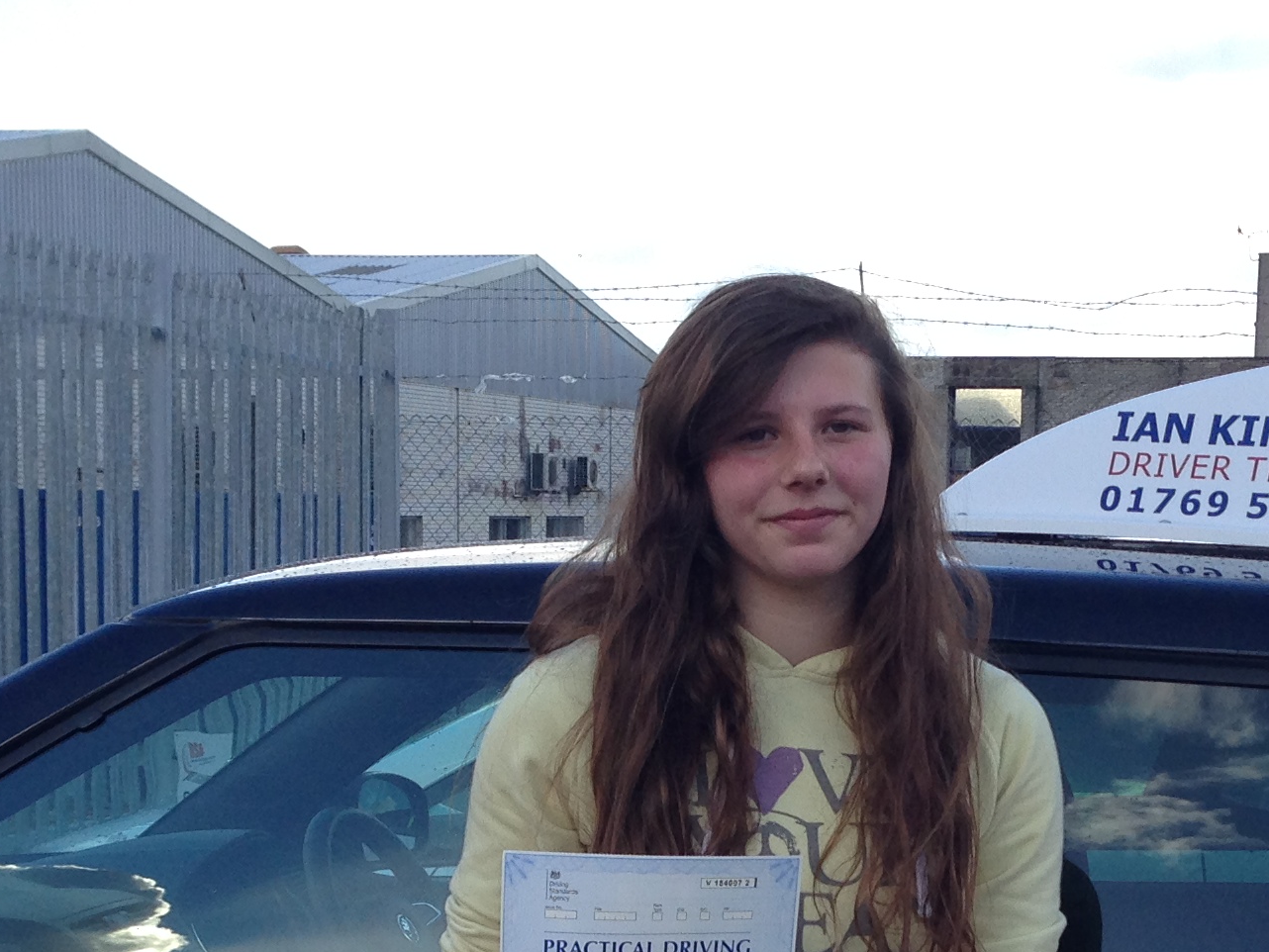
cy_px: 996
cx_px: 810
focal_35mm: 84
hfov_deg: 23.2
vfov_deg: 17.1
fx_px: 3080
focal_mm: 4.12
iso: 50
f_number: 2.4
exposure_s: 1/423
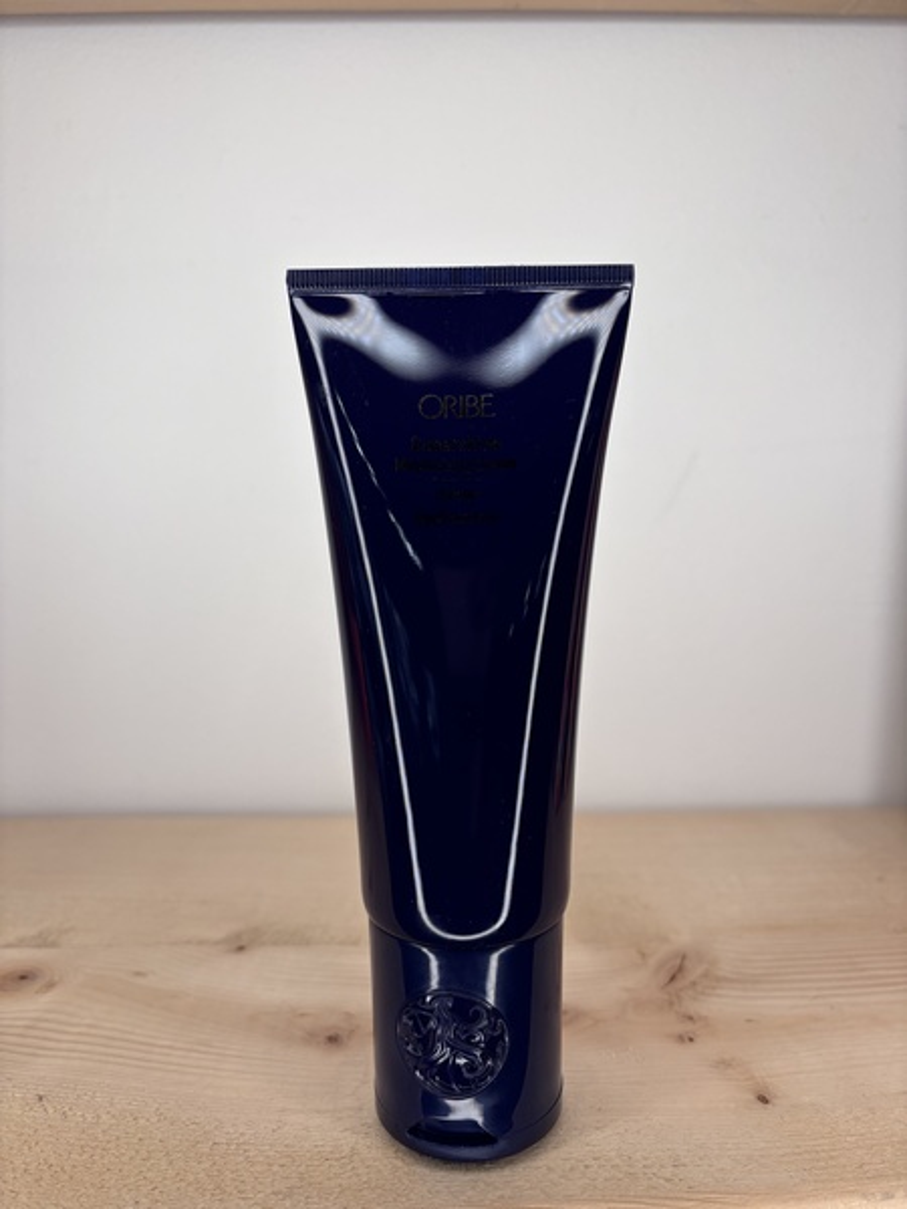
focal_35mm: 26
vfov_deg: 67.3
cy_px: 604
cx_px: 454
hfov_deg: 53.1
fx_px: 908
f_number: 1.6
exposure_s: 1/505
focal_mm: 5.96
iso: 50
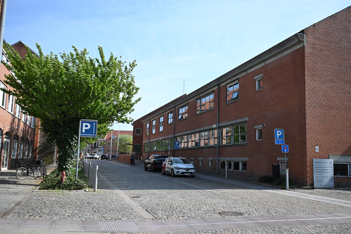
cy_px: 117
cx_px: 176
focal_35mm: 35
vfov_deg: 37.9
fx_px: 341
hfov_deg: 54.4
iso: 110
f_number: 2.5
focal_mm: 35
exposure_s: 1/2000
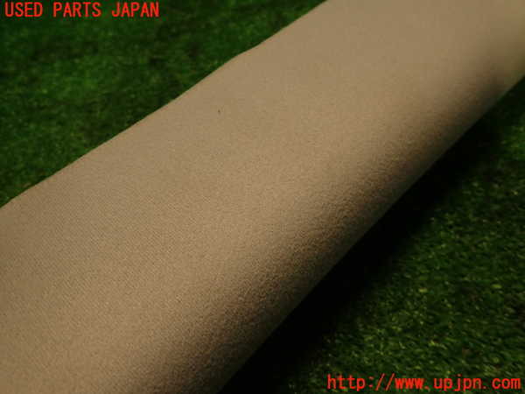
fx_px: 379
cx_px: 262
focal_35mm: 25
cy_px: 197
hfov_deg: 69.4
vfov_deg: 54.9
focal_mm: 4.5
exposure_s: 1/60
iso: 200
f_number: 2
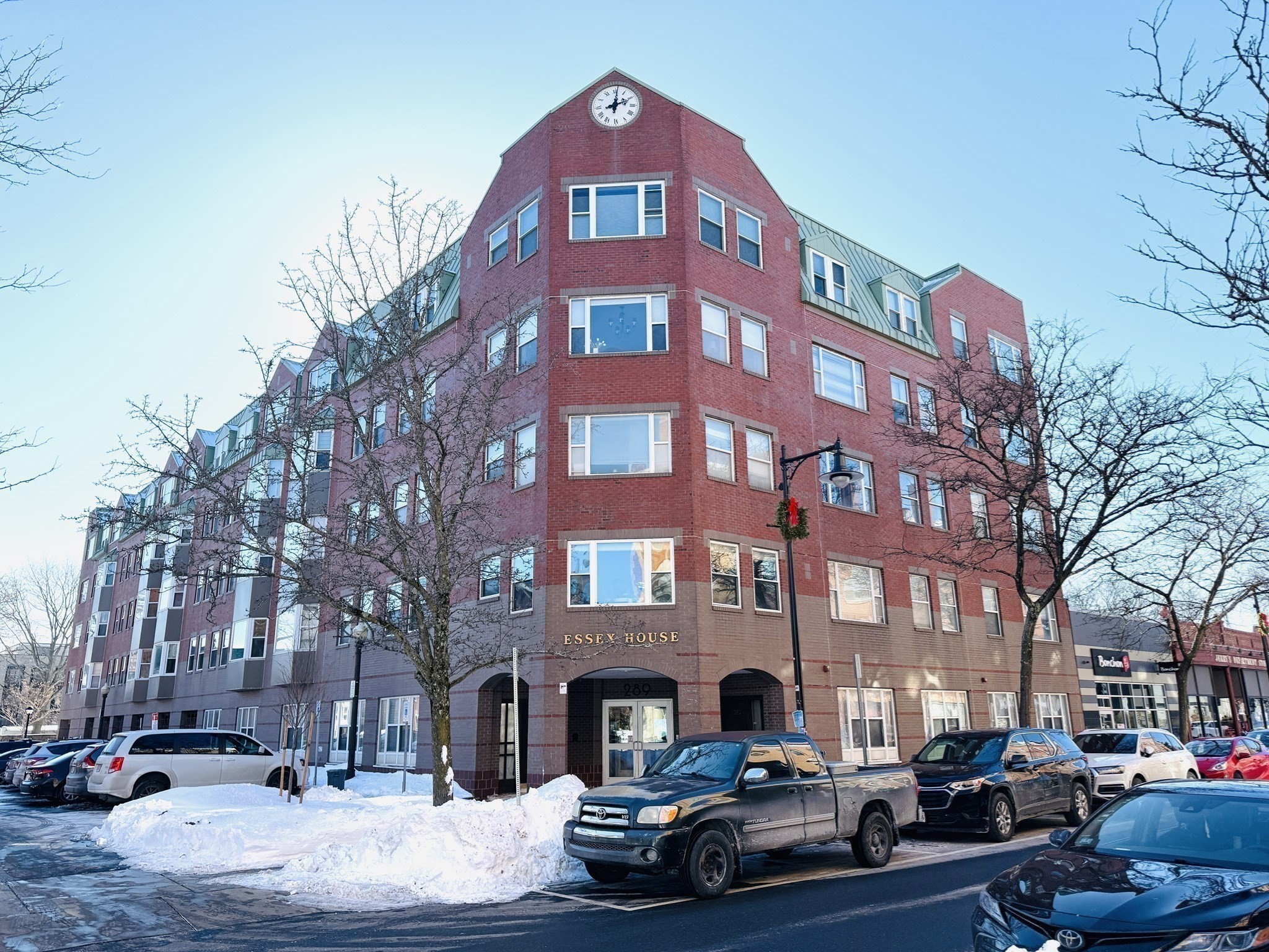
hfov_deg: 71.6
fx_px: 880
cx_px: 634
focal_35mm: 24
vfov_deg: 56.8
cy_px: 476
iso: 100
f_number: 1.78
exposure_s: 1/3759
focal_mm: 6.76
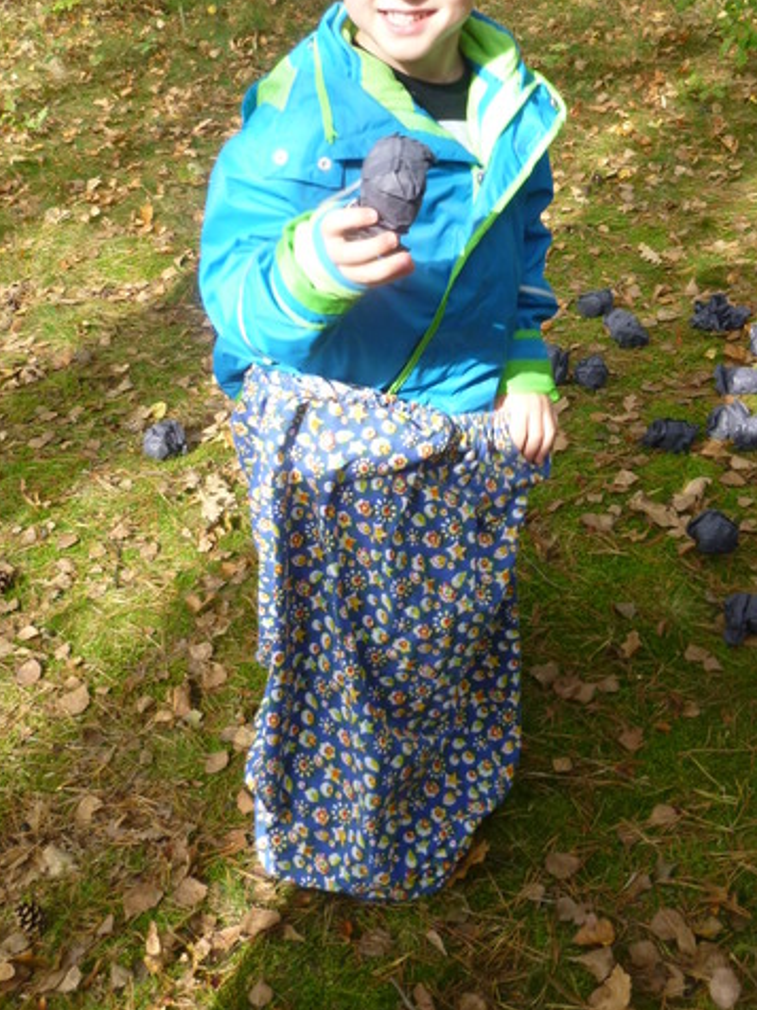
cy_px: 242
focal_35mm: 42
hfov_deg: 34.3
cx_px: 420
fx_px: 1225
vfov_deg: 43.2
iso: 100
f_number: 3.1
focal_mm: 4.5
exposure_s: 1/100
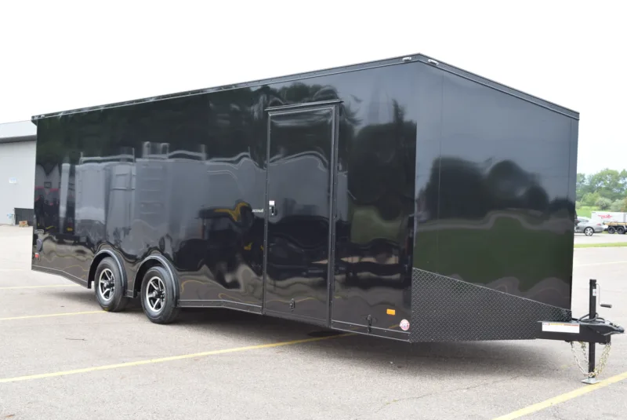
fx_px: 784
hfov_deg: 43.6
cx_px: 314
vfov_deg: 29.9
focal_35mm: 45
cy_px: 210
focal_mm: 30
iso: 360
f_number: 8
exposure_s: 1/250
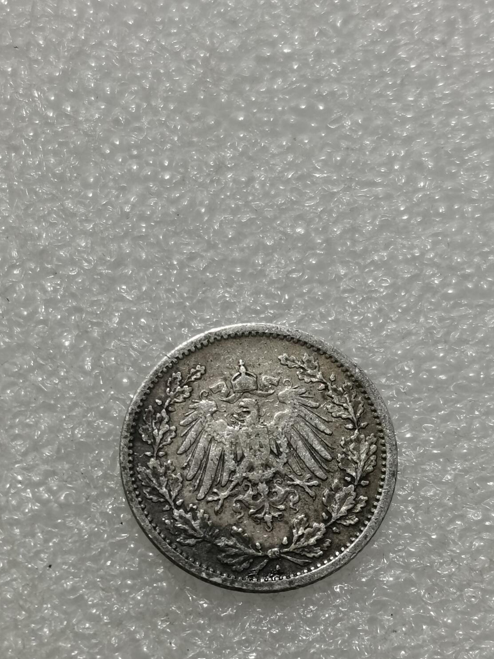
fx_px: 1751
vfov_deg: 21.3
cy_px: 397
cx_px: 243
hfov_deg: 16.1
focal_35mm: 92
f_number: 1.8
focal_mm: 5.58
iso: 80
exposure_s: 1/120
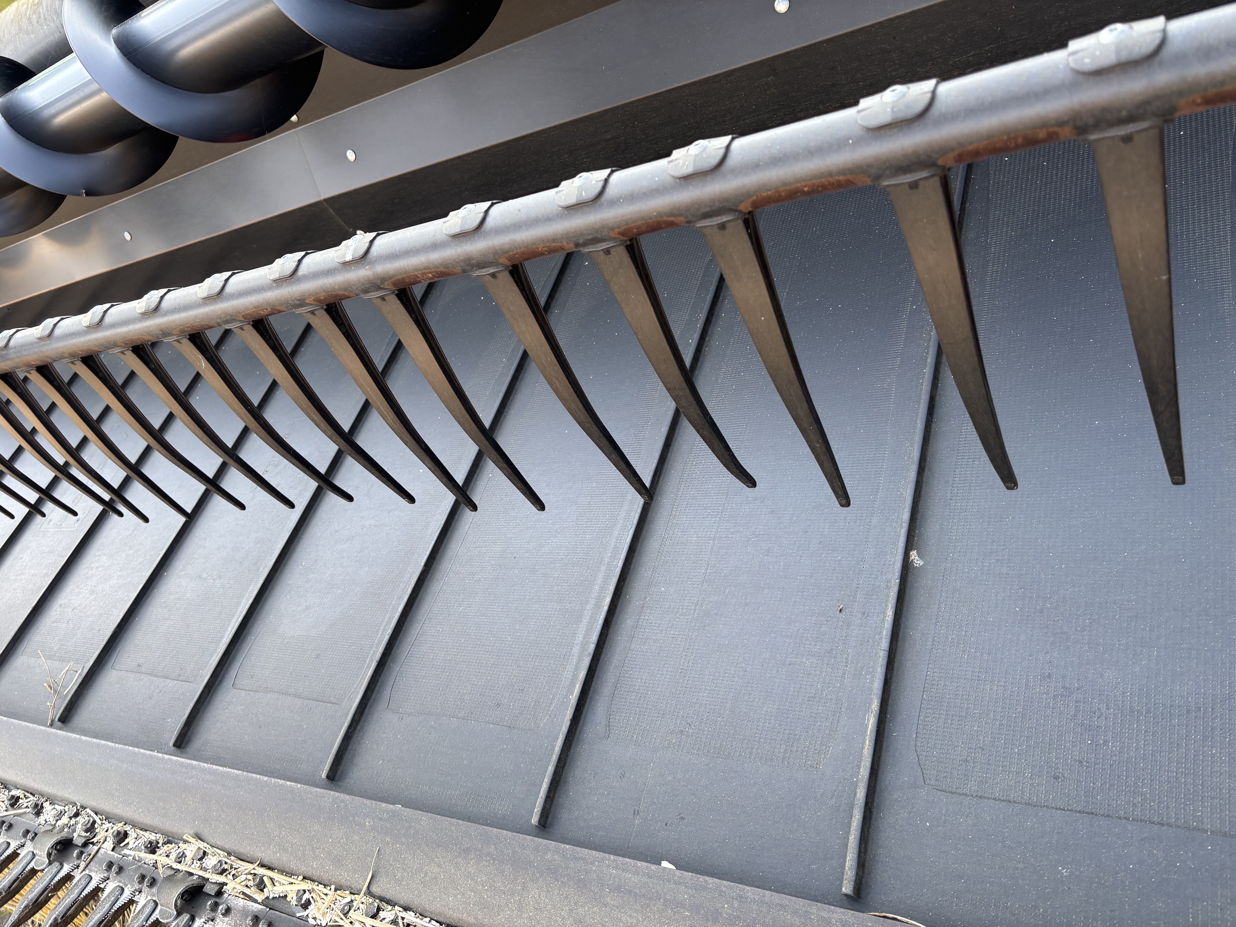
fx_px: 928
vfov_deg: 53.1
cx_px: 618
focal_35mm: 26
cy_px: 464
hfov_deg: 67.3
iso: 50
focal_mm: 5.96
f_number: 1.6
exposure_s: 1/121
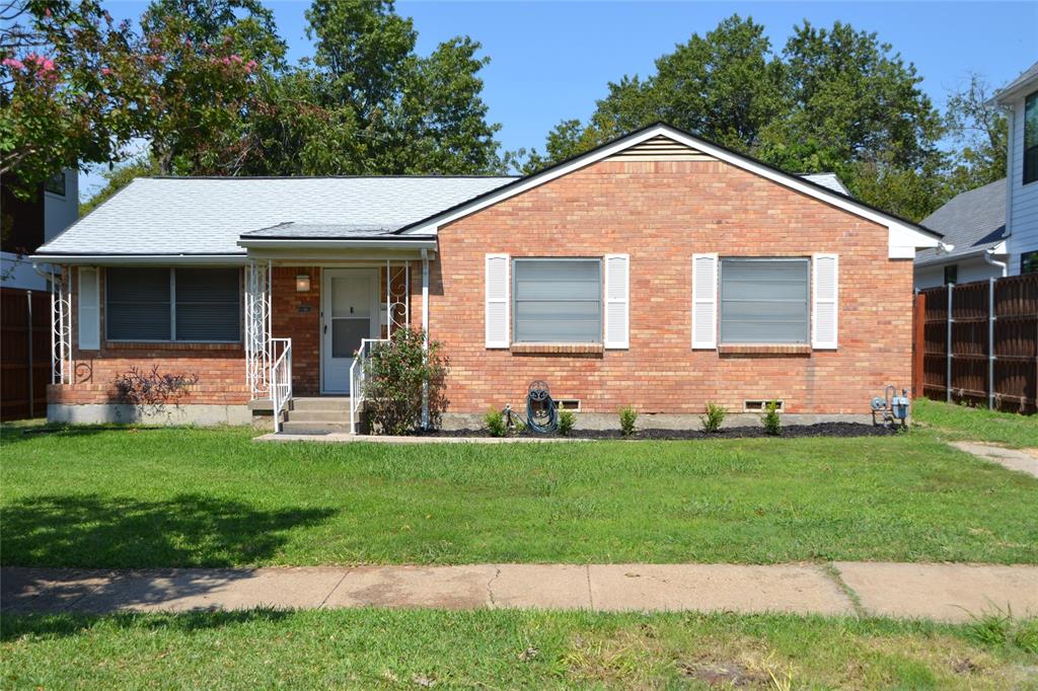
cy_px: 346
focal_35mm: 38
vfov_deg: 35.5
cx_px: 519
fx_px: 1081
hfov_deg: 51.3
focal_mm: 25
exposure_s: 1/250
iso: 100
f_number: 8
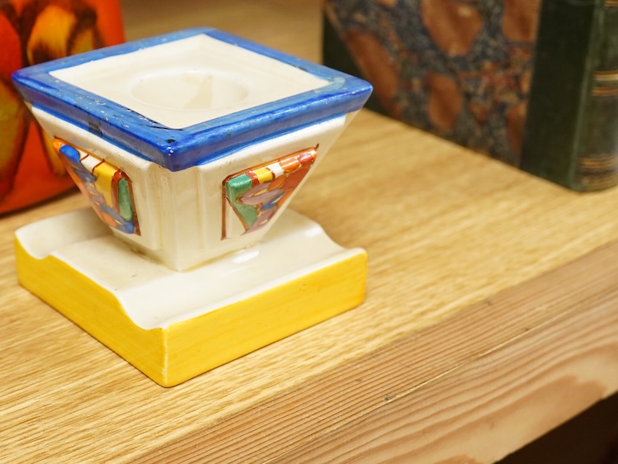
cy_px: 158
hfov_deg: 29.6
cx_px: 212
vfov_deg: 22.5
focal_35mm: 65
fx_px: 1161
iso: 2500
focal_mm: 30
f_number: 9
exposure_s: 1/160
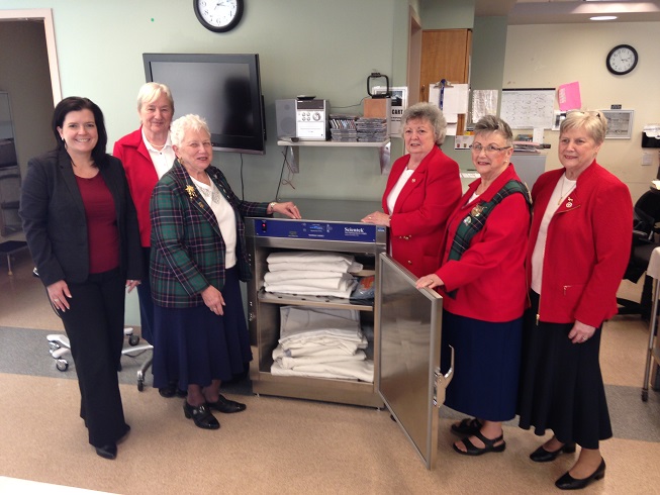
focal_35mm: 33
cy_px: 248
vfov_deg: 43.0
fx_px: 629
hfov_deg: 55.3
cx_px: 330
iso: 50
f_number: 2.4
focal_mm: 4.12
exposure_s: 1/20
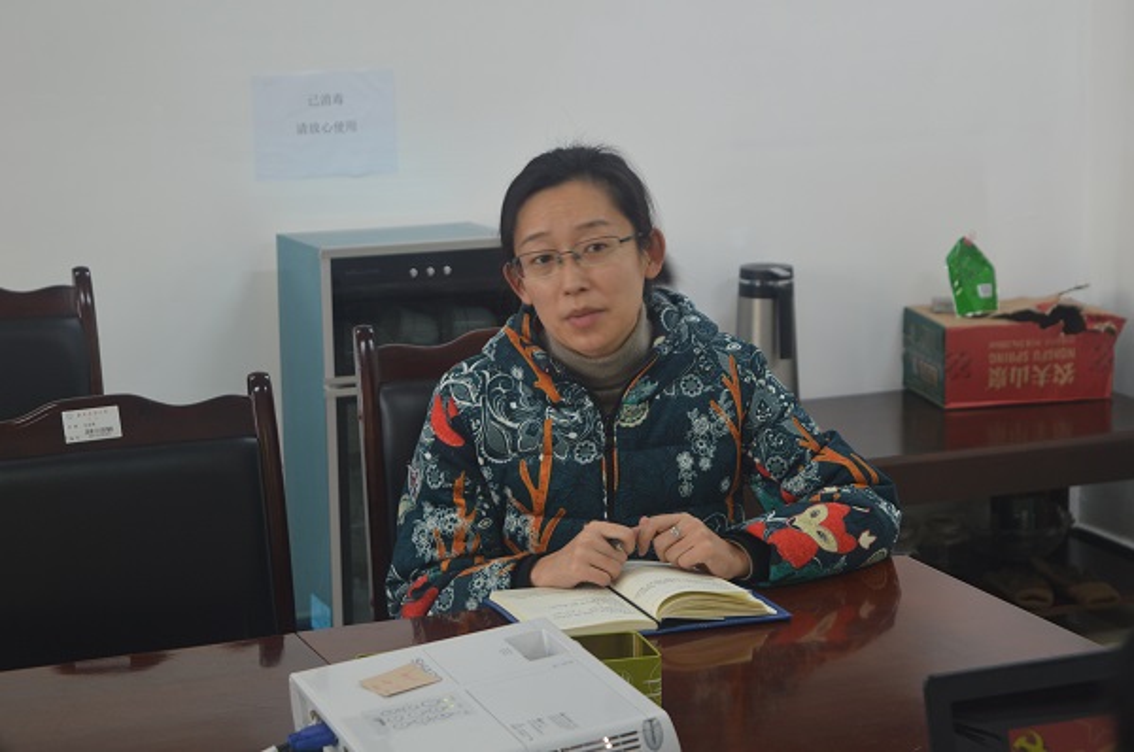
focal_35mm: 82
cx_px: 567
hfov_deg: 24.7
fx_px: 2595
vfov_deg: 16.5
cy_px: 376
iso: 400
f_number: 5.6
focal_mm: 55
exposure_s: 1/25
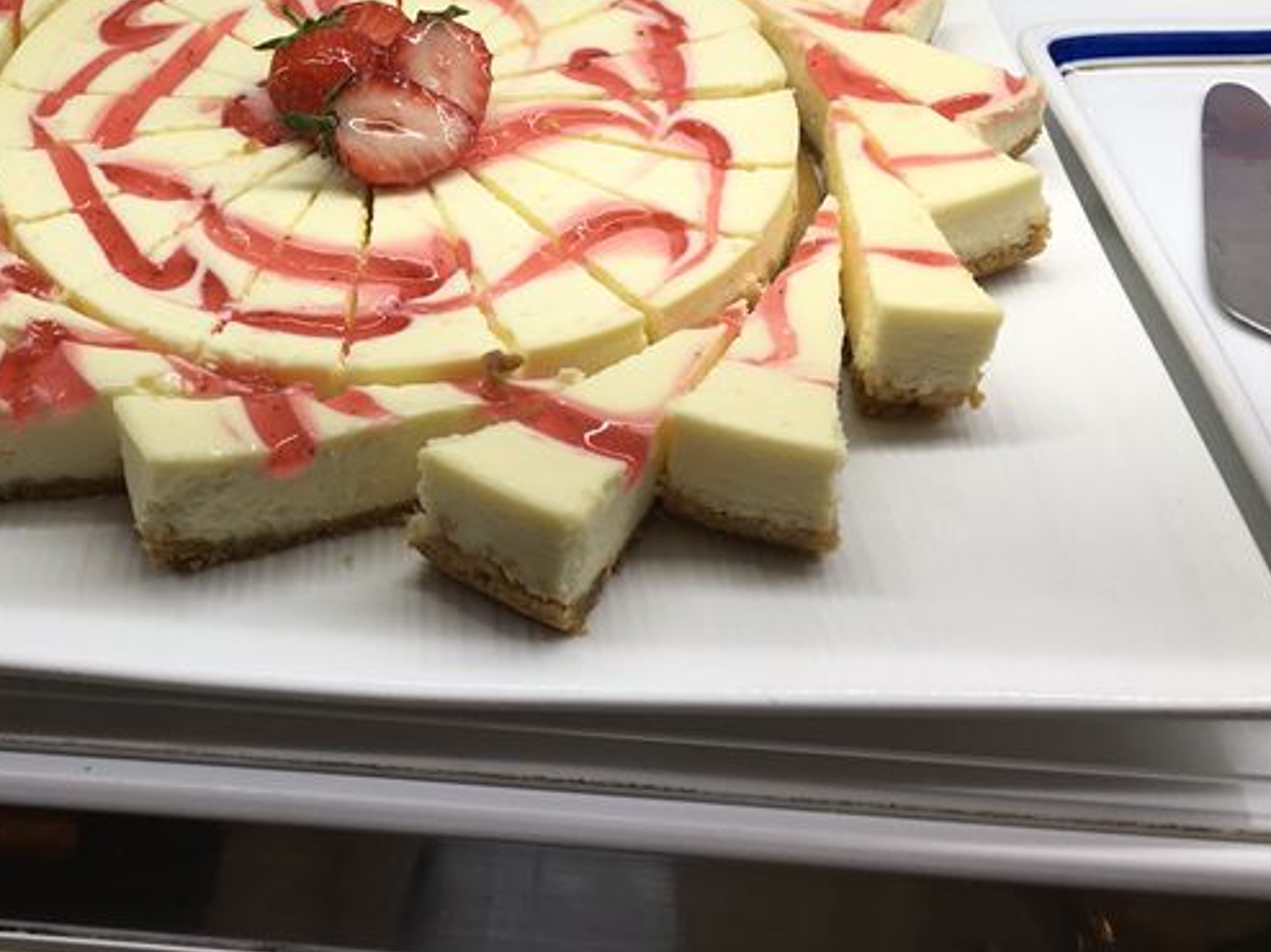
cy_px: 201
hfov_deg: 39.0
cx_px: 273
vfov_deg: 30.2
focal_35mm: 47
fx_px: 1725
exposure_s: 1/145
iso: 25
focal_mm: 4.15
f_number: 2.2
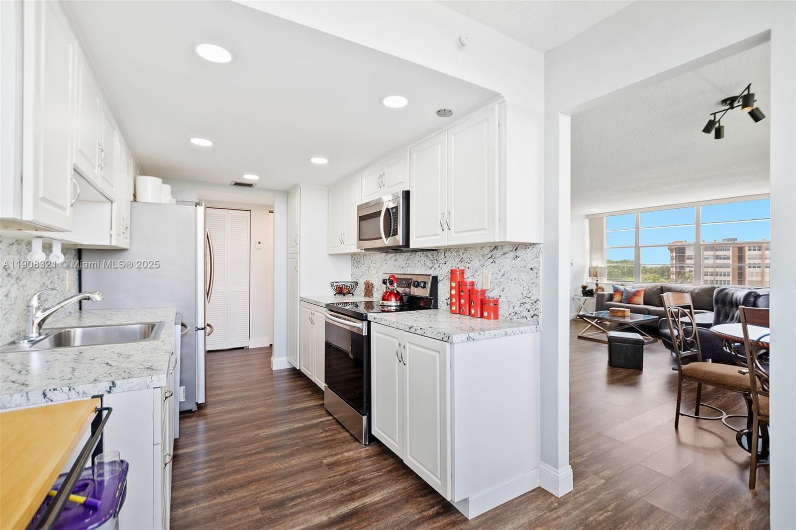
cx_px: 398
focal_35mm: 15
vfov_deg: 77.3
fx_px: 332
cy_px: 265
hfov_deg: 100.4
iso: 140
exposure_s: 1/15
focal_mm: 10
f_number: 3.5
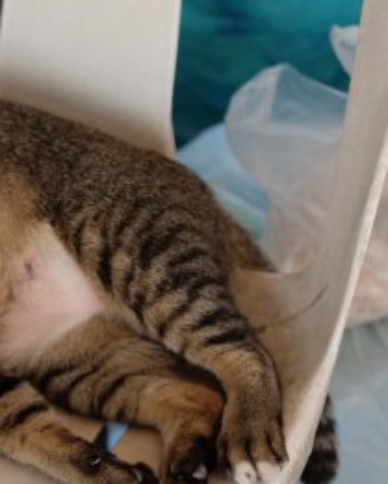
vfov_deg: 15.6
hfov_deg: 12.2
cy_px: 363
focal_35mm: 123
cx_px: -110
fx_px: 1765
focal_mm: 37.4
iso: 400
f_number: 3.6
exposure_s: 1/250
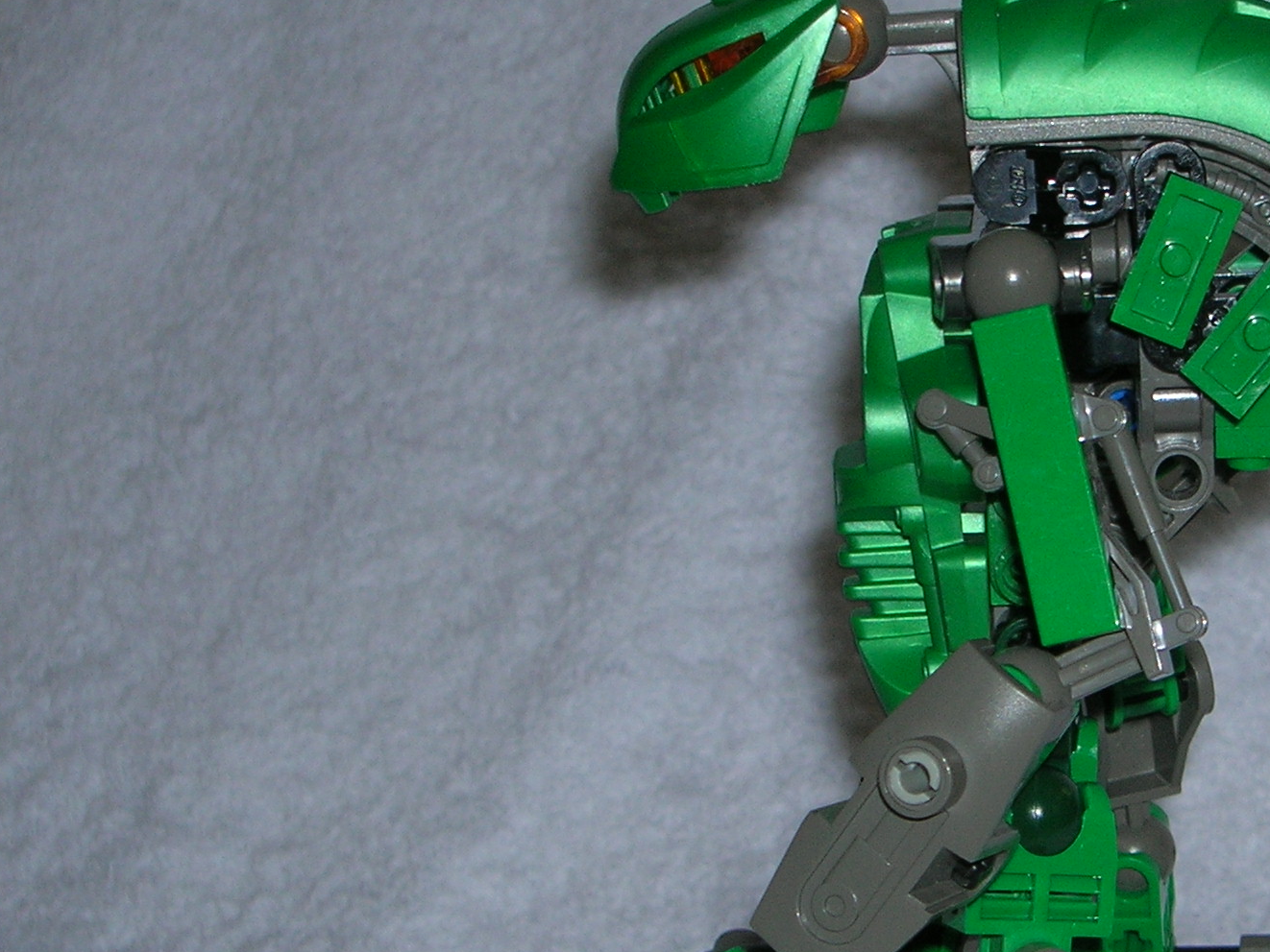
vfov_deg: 15.1
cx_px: 1078
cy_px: 607
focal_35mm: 98
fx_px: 3596
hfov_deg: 19.7
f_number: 3.3
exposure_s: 1/60.1
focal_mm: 8.4
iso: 50
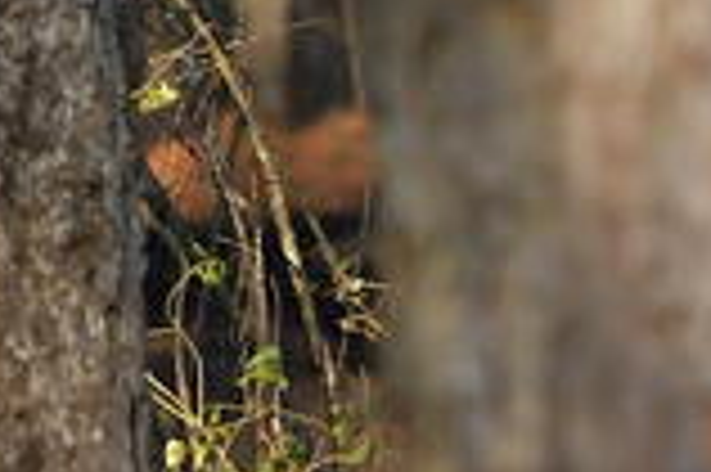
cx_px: 1262
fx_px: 36519
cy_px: 184
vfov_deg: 0.7
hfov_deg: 1.1
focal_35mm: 1851
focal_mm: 200
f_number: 4
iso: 560
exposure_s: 1/1000
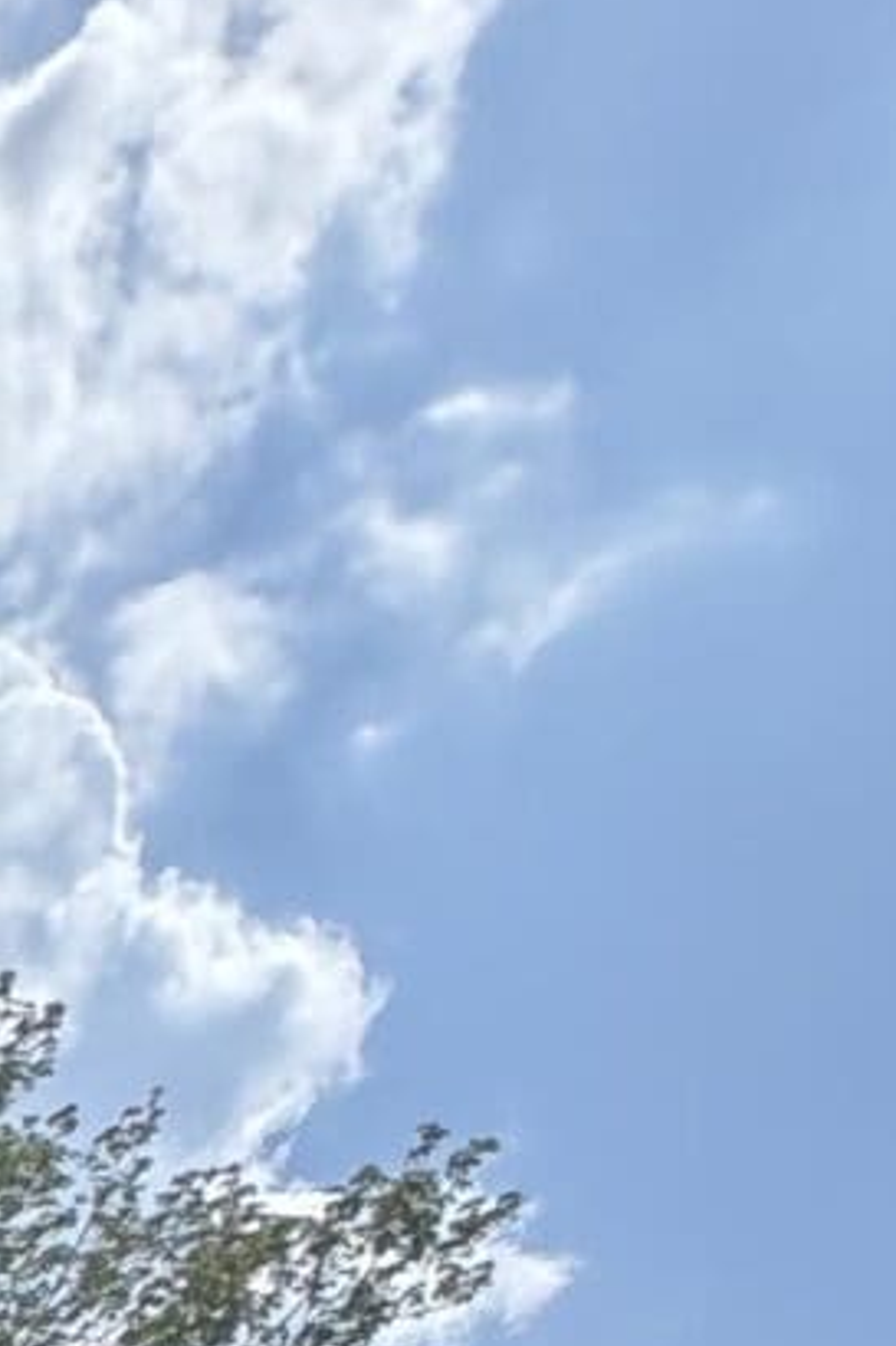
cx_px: -1841
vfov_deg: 15.2
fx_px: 3400
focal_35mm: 91
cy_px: 3073
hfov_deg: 10.4
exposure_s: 1/1178
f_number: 2.2
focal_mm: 2.22
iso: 50
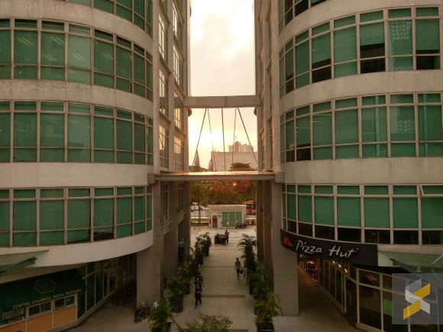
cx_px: 222
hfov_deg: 67.3
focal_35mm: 26
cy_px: 166
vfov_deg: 53.1
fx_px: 333
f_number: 1.8
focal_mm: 4.58
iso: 100
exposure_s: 1/225
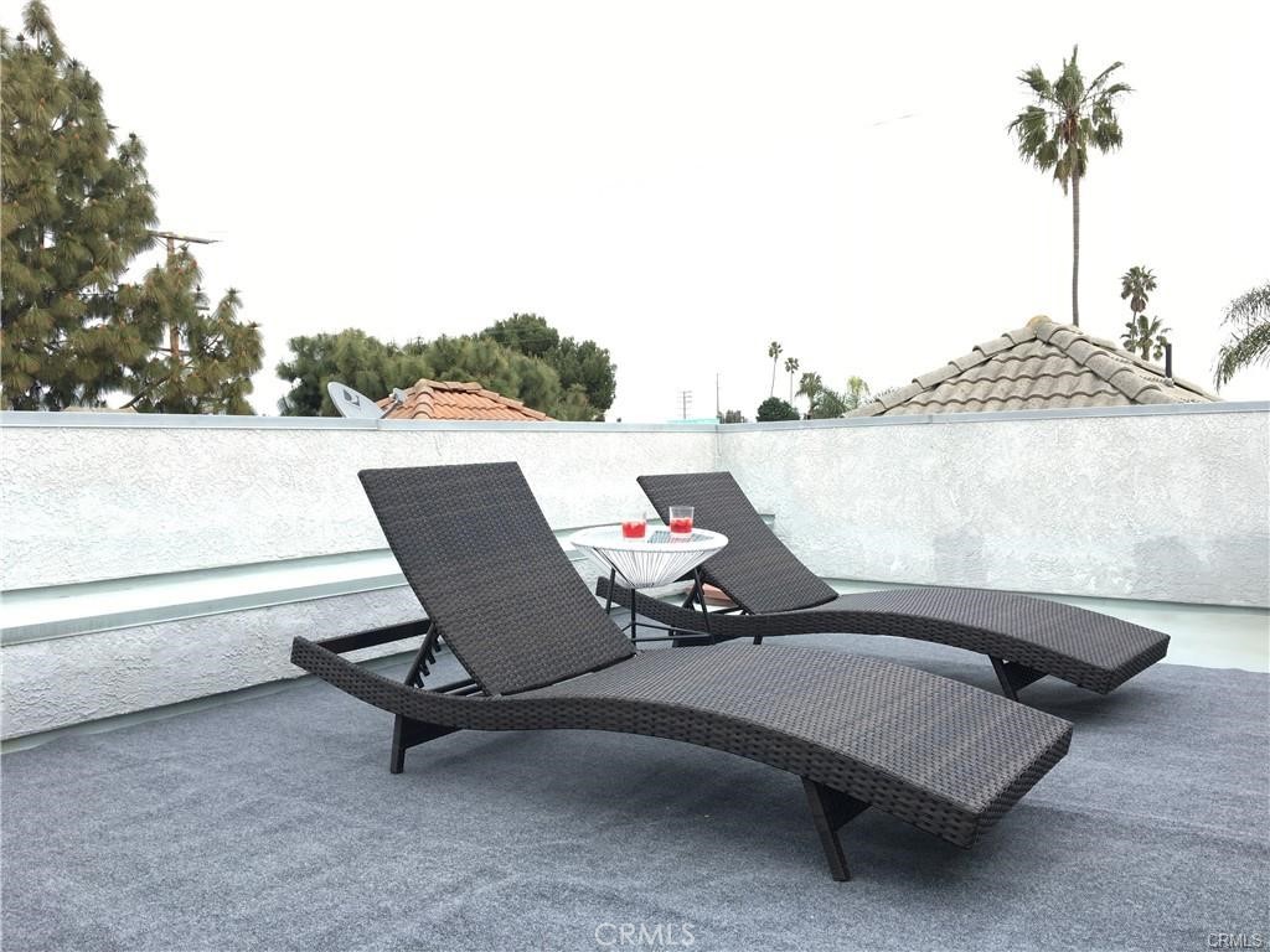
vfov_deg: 48.2
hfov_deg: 61.7
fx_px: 1064
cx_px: 635
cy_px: 476
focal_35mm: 29
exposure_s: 1/165
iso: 25
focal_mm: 4.15
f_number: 2.2
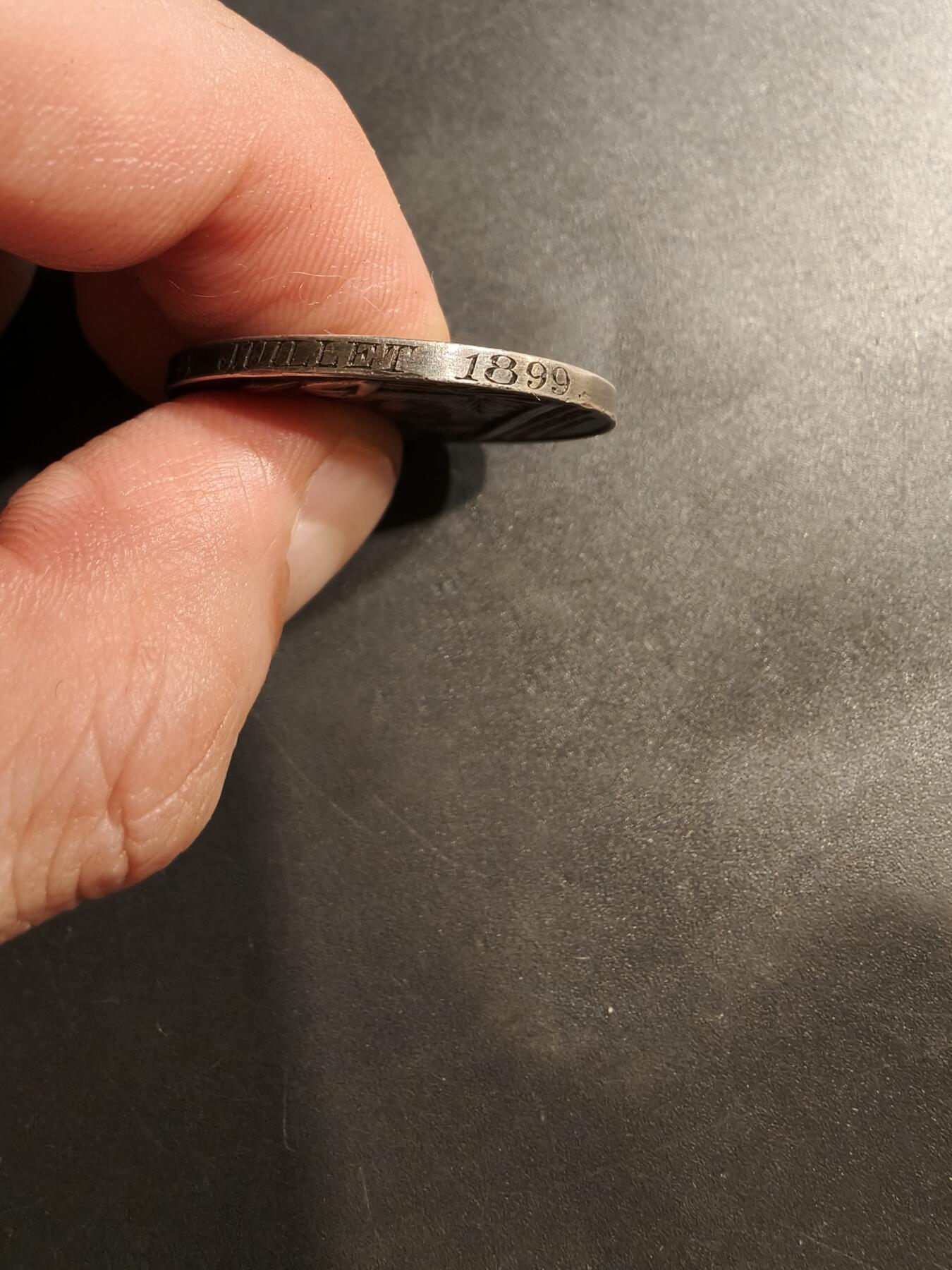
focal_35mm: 23
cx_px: 476
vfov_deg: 73.9
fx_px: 843
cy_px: 635
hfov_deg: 58.9
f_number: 2
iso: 250
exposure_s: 1/77.5
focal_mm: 2.32
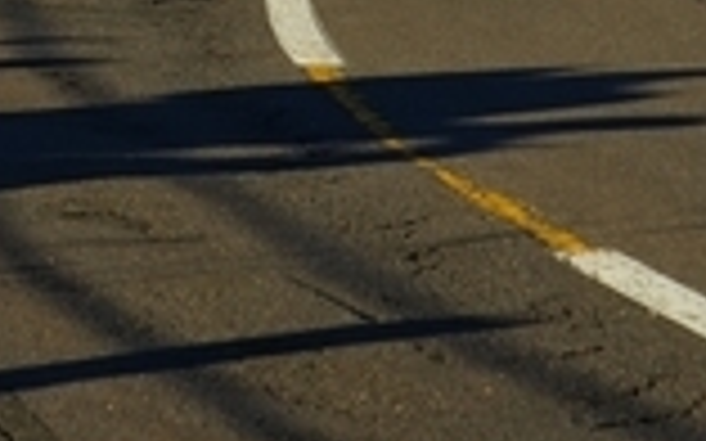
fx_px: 4885
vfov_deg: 5.1
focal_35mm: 254
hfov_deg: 8.2
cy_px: -468
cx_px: -31
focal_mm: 49
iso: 100
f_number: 11
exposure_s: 1/125
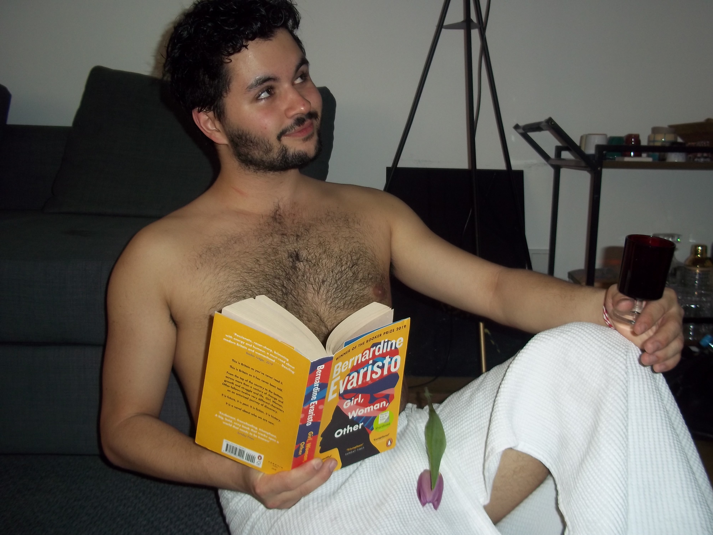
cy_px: 268
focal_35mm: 36
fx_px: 742
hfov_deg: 51.4
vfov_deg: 39.7
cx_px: 356
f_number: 3.1
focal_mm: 6.5
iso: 80
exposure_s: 1/30
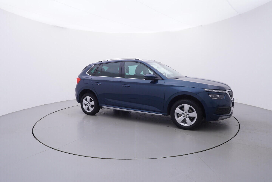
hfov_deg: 77.3
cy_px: 91
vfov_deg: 56.2
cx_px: 136
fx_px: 170
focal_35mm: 22
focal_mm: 15
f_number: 5
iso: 200
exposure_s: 1/80
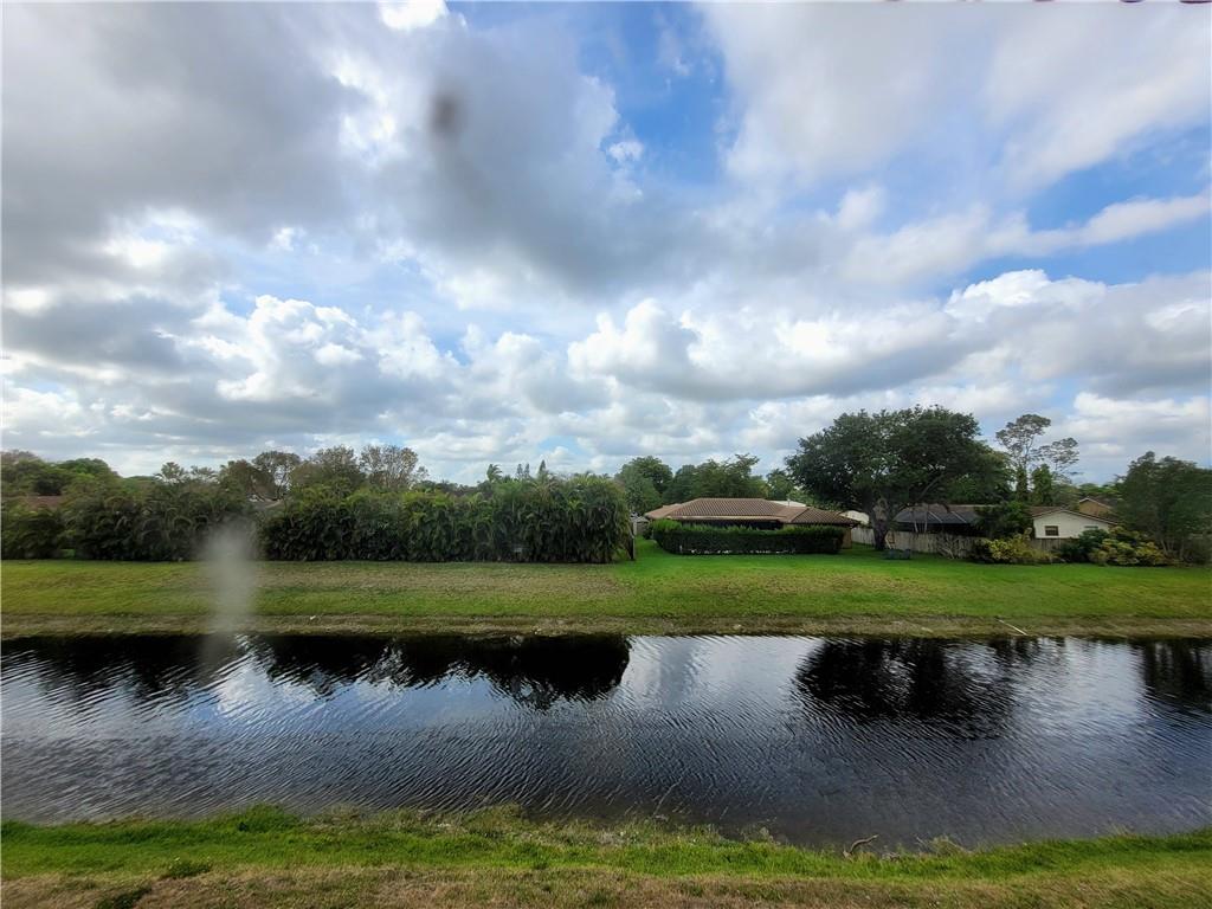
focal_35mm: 13
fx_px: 455
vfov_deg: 89.9
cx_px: 606
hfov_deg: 106.2
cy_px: 454
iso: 40
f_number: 2.2
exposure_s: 1/1429
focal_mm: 1.74
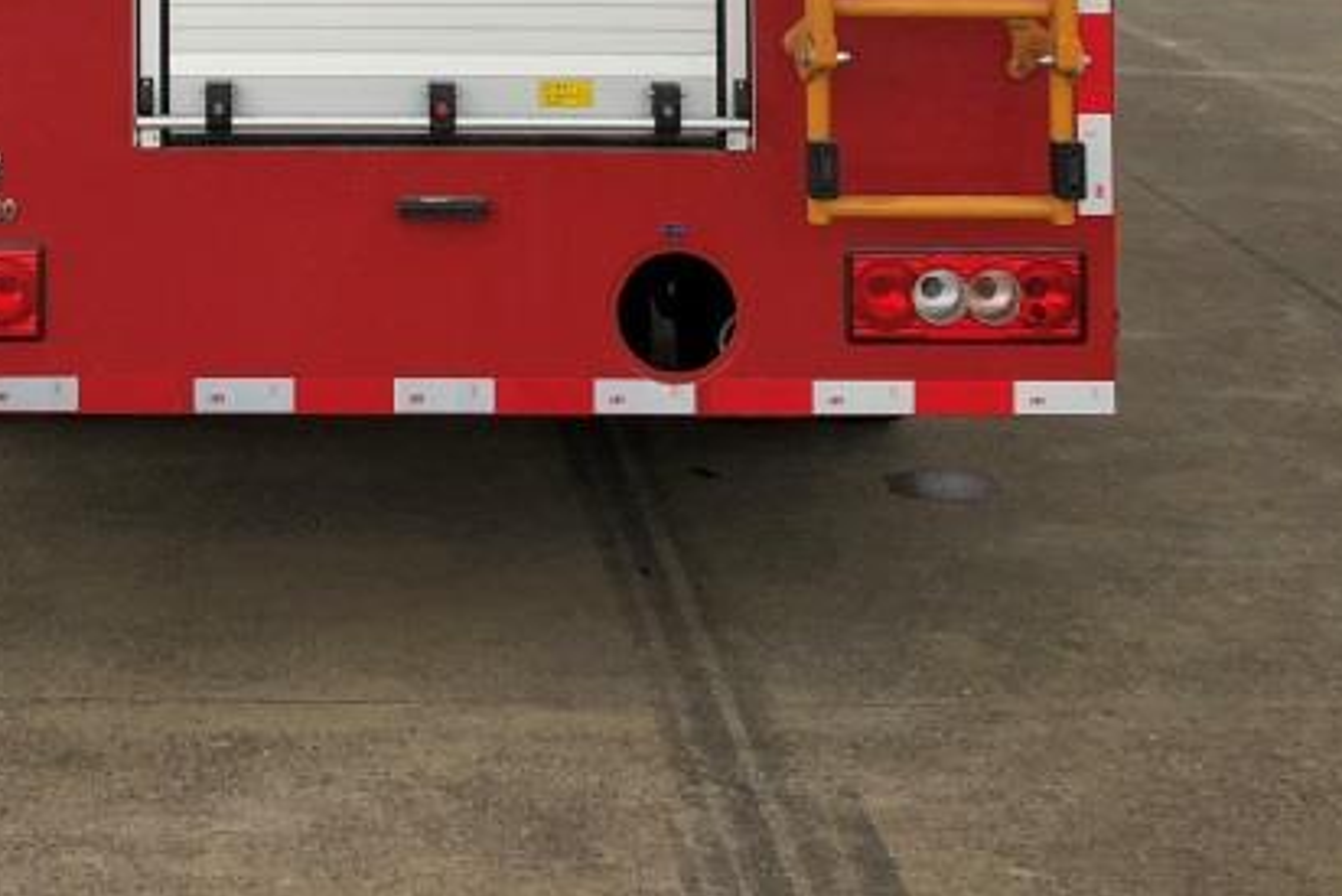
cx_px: 290
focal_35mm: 75
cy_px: -349
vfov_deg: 16.9
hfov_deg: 26.5
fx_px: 2797
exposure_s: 1/1171
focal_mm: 3.99
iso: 20
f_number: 1.8
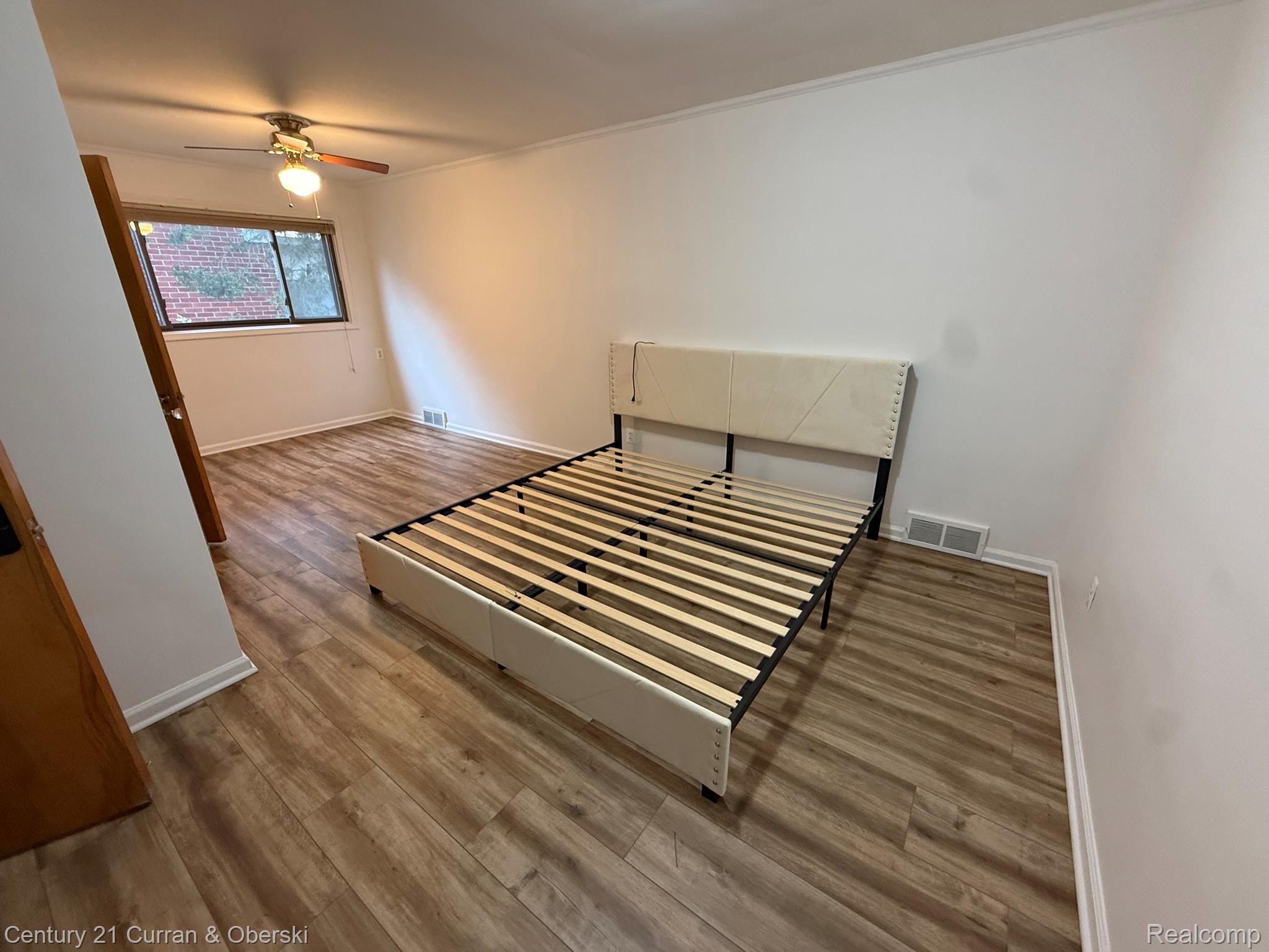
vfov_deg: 85.7
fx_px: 513
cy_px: 476
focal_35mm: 14
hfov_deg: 102.1
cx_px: 634
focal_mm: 2.22
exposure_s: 1/60
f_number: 2.2
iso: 320
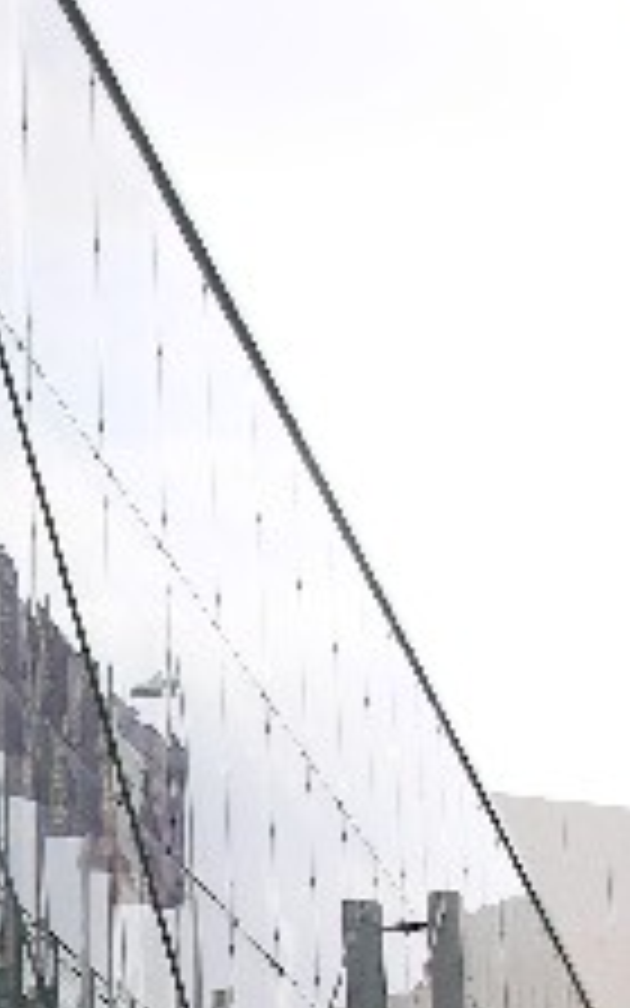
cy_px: 1010
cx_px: -50
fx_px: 2665
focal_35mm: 97
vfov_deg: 20.7
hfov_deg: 13.2
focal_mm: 8.9
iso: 50
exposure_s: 1/70.6
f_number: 5.6
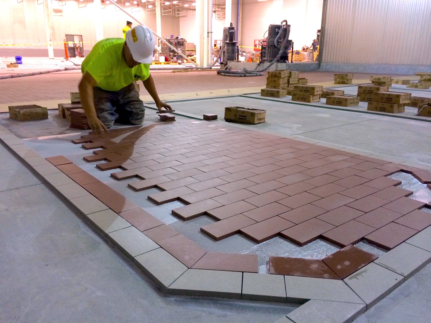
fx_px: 374
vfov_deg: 46.8
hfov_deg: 60.0
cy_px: 162
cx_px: 216
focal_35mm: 30
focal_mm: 4.12
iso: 200
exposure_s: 1/30
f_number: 2.2
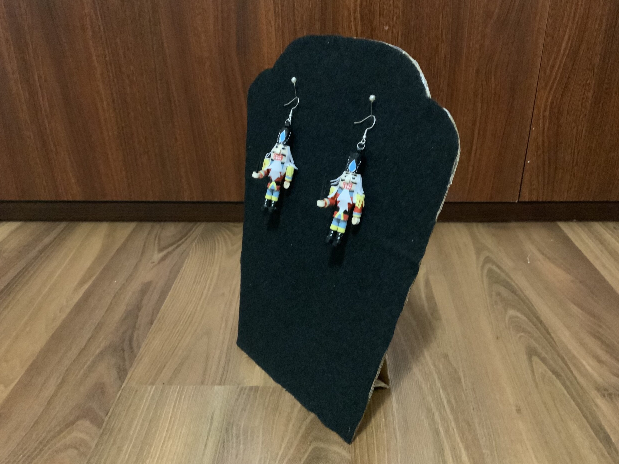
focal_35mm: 30
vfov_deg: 46.8
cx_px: 315
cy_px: 227
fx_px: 536
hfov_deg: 60.0
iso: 640
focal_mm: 3
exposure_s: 1/20
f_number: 1.8
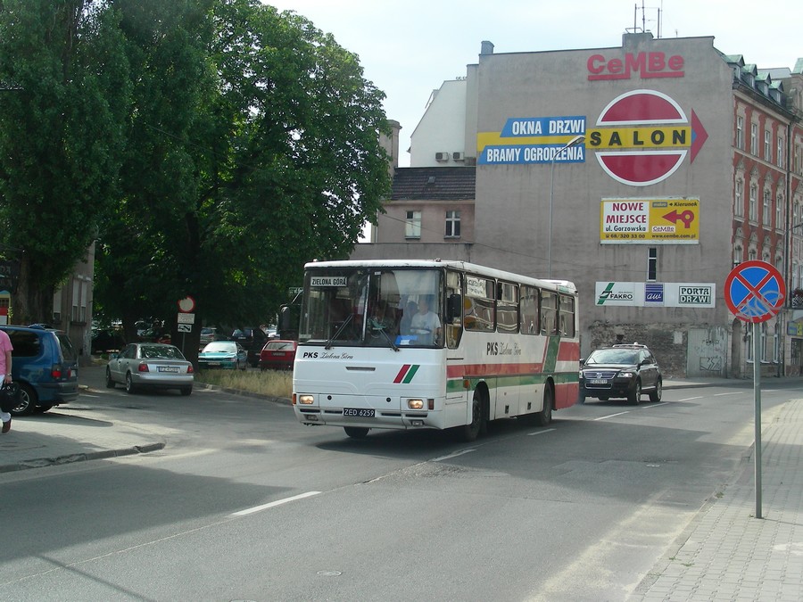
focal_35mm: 53
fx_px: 1229
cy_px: 301
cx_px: 402
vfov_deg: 27.5
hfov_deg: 36.2
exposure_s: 1/372
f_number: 4
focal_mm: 8.8
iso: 50
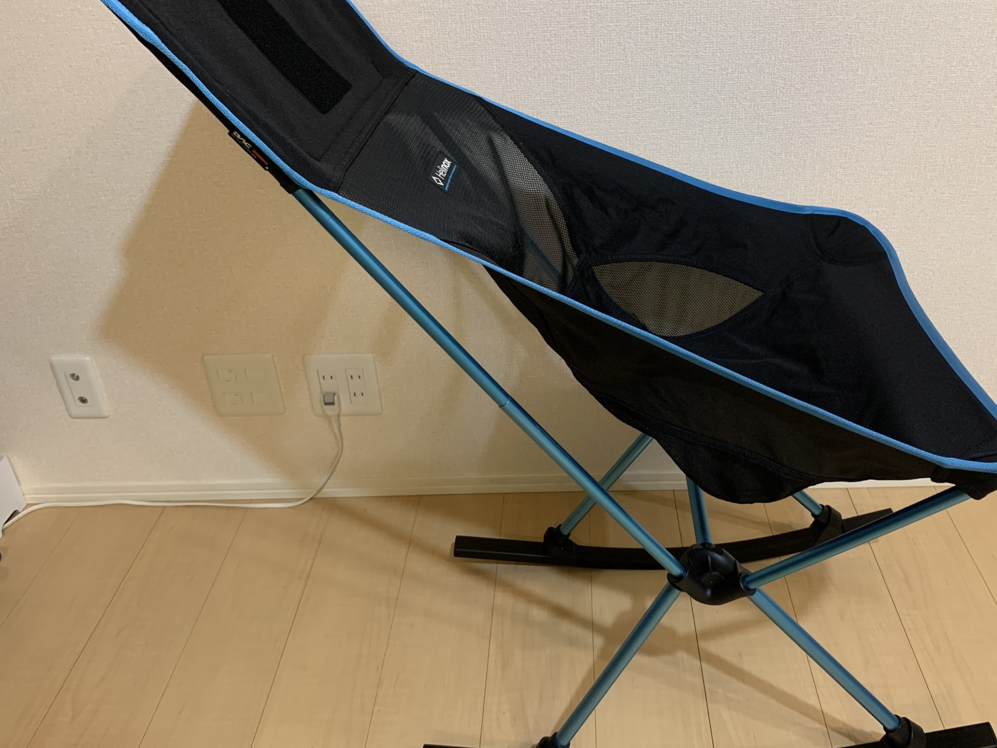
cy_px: 364
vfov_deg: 45.4
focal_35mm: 31
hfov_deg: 58.2
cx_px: 563
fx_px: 893
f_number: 1.8
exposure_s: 1/60
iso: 320
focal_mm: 4.25
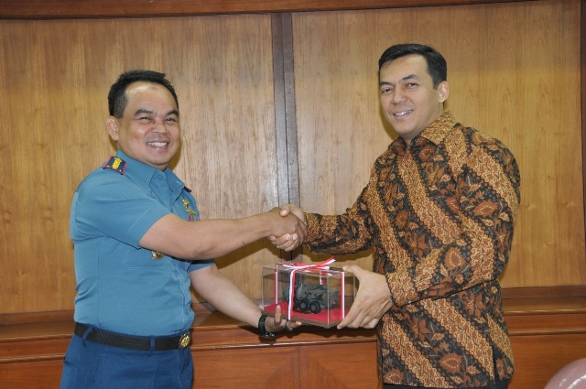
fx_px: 707
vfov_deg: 30.8
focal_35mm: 44
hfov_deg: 45.0
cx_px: 293
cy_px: 194
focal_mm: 29
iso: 800
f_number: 4
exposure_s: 1/60
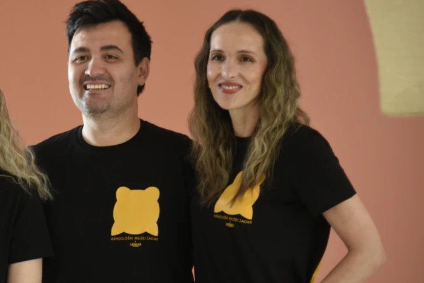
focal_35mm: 180
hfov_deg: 11.4
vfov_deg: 7.6
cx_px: 98
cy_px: 145
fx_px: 2120
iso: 1250
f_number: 4
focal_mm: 105
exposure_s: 1/200
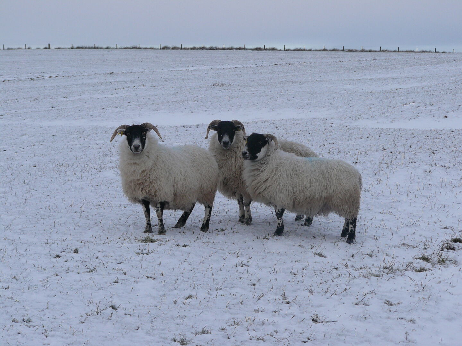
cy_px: 173
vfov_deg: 12.5
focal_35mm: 119
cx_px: 231
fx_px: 1588
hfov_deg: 16.6
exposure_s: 1/160
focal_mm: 19.9
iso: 100
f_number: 4
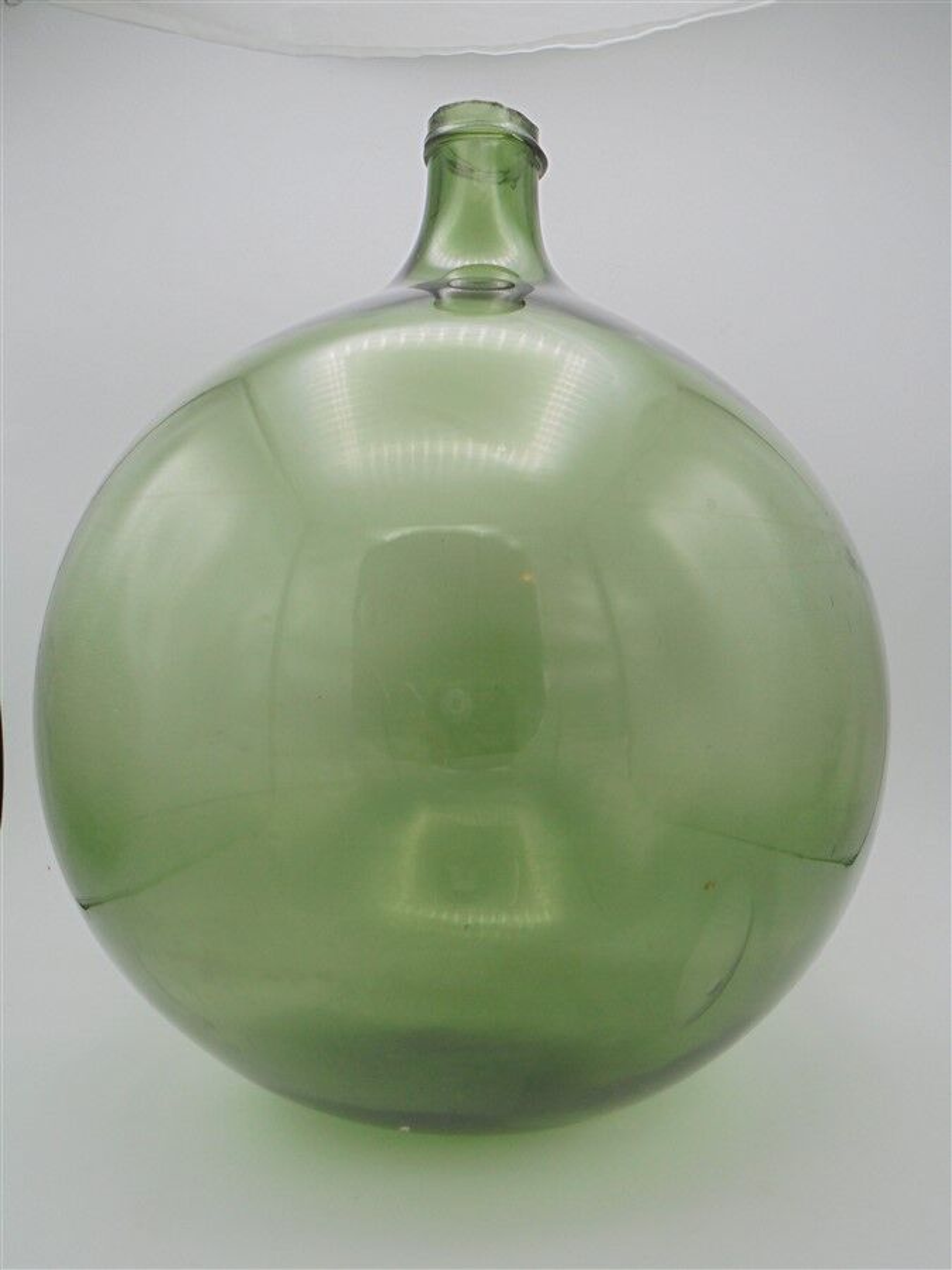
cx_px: 476
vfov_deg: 61.7
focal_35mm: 29
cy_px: 635
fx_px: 1063
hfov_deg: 48.2
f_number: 3.7
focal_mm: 5.3
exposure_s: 1/250
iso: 100
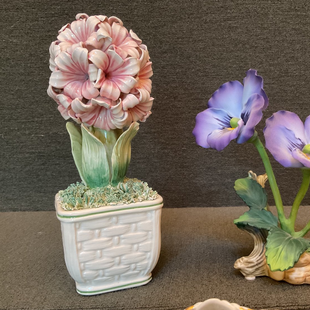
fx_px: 355
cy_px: 157
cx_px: 196
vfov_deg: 47.2
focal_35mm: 35
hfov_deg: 46.8
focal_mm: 3
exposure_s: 1/40
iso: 320
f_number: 1.8
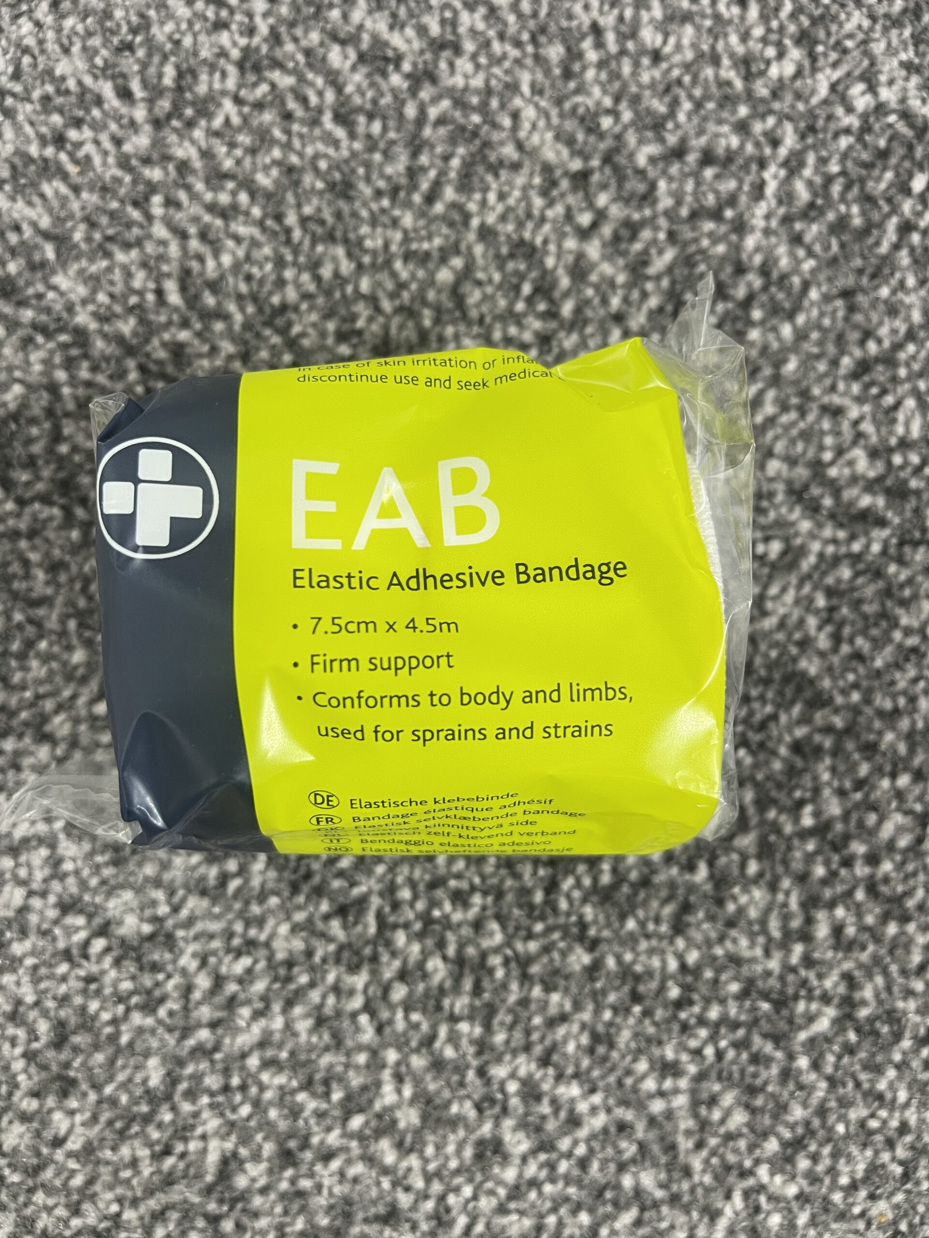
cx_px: 464
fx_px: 895
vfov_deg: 69.4
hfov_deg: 54.9
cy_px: 619
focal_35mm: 25
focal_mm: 5.1
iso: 160
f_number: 1.6
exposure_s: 1/60
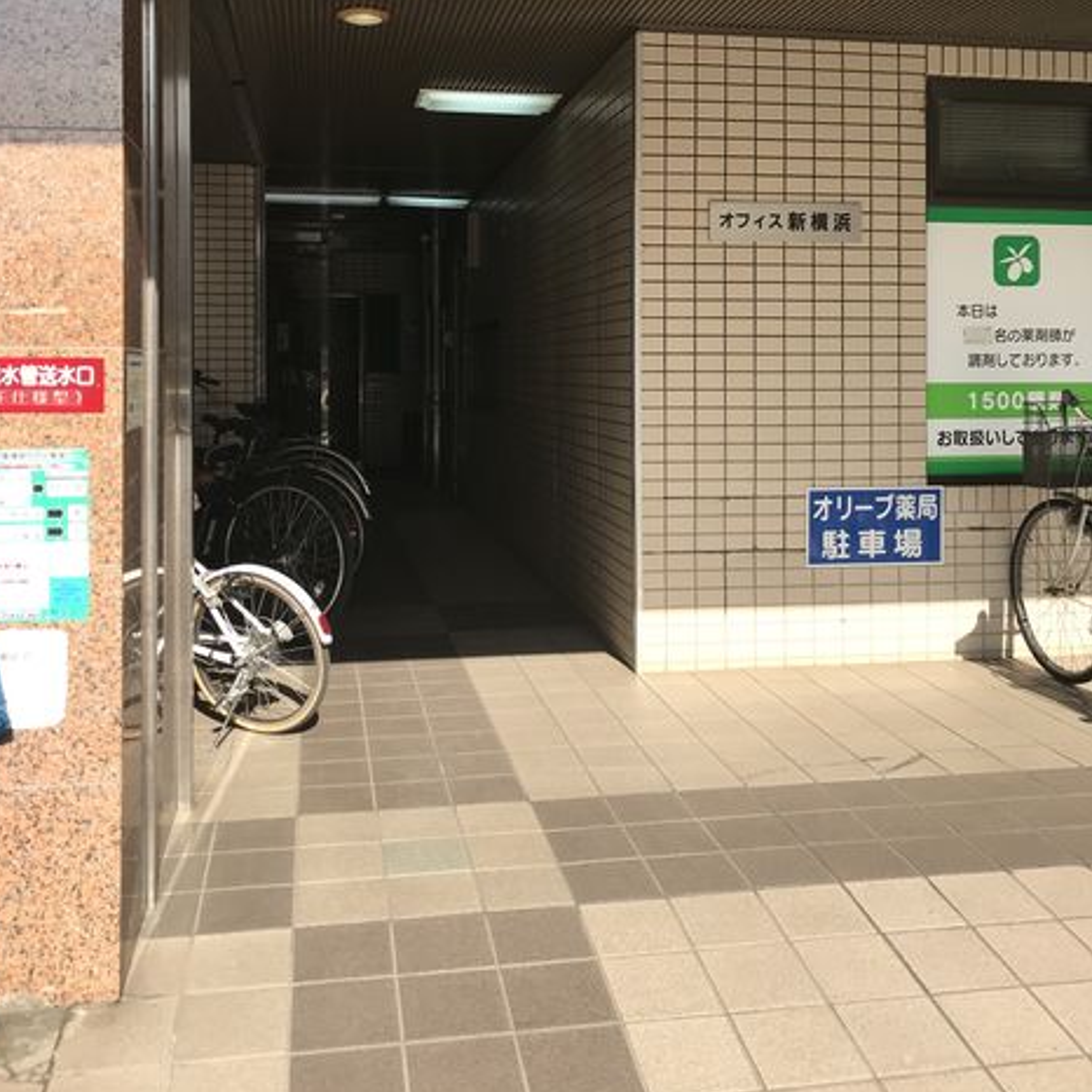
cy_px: 370
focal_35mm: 34
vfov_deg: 47.7
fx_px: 1213
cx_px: 532
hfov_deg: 48.4
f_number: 1.8
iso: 20
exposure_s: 1/1168
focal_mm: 3.99
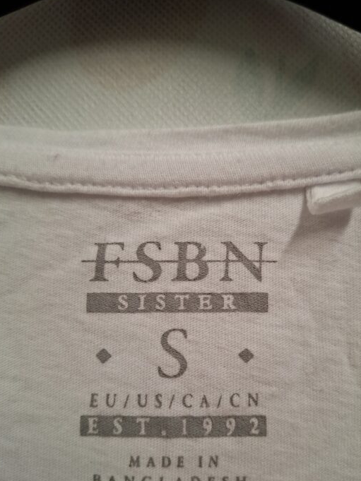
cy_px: 276
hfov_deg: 51.2
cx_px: 203
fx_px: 375
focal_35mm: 27
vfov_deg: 65.0
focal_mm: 5.54
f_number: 1.8
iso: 320
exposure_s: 1/50
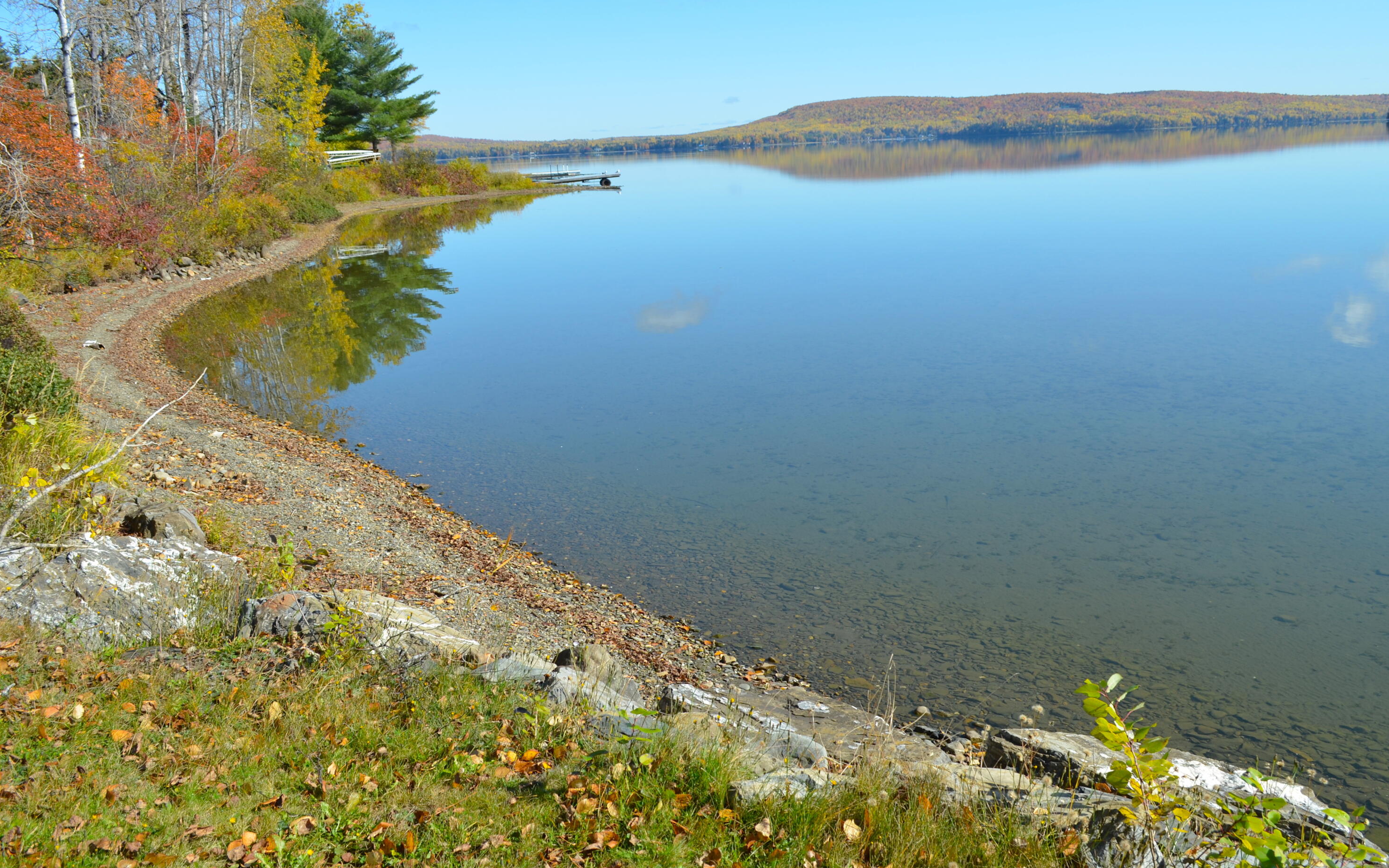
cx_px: 688
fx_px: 1174
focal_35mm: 31
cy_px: 462
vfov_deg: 40.6
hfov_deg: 61.2
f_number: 8
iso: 125
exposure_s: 1/250
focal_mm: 20
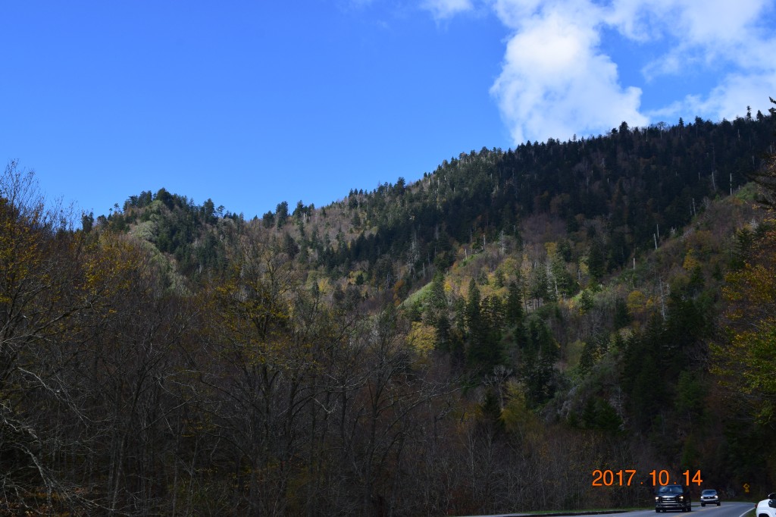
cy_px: 258
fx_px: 840
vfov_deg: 34.2
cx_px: 388
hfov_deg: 49.6
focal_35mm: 39
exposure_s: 1/400
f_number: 11
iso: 400
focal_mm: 26
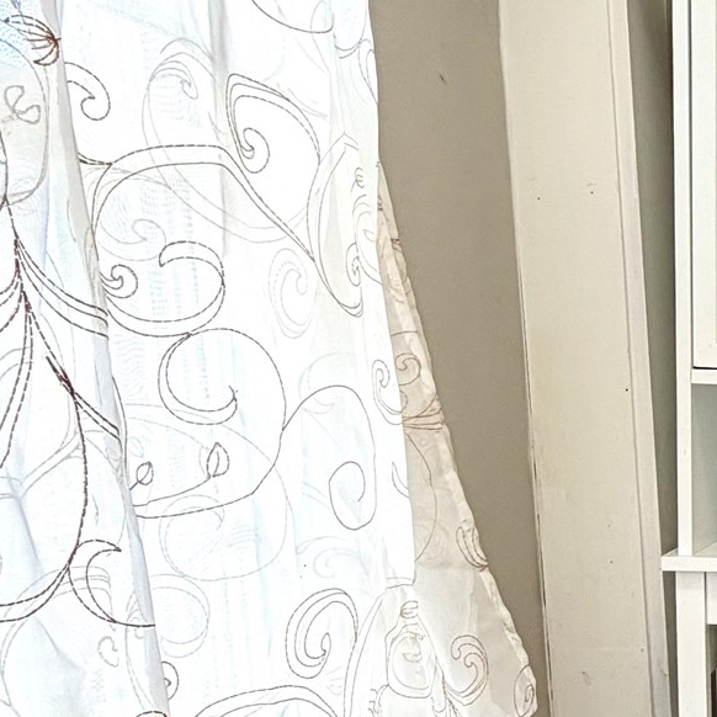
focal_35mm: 49
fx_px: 1148
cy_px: 563
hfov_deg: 27.6
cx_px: 979
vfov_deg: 33.8
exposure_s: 1/120
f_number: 2.2
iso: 125
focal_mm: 2.22
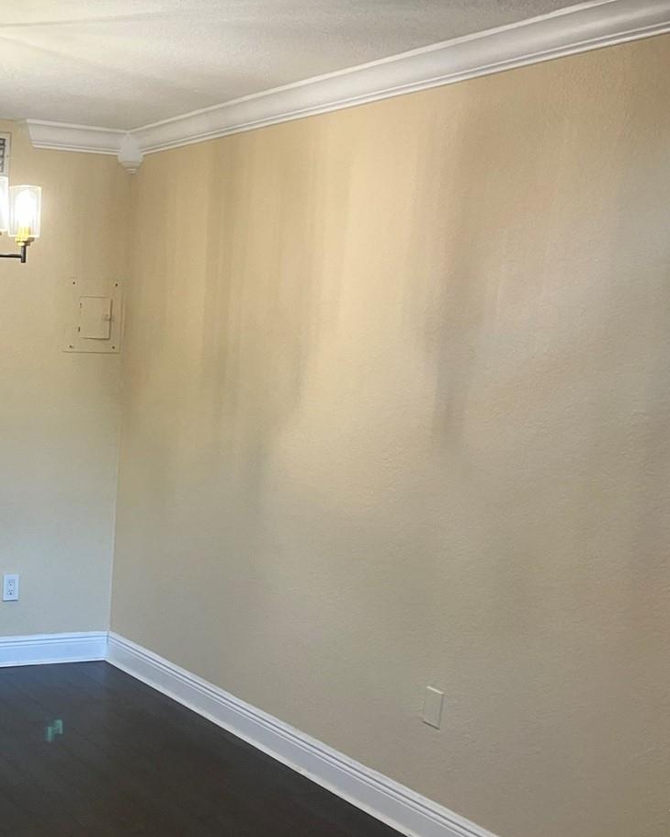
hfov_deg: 28.8
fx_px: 1190
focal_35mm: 48
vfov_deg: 38.7
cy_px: 469
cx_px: -45
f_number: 1.8
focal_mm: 3.99
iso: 125
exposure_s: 1/60
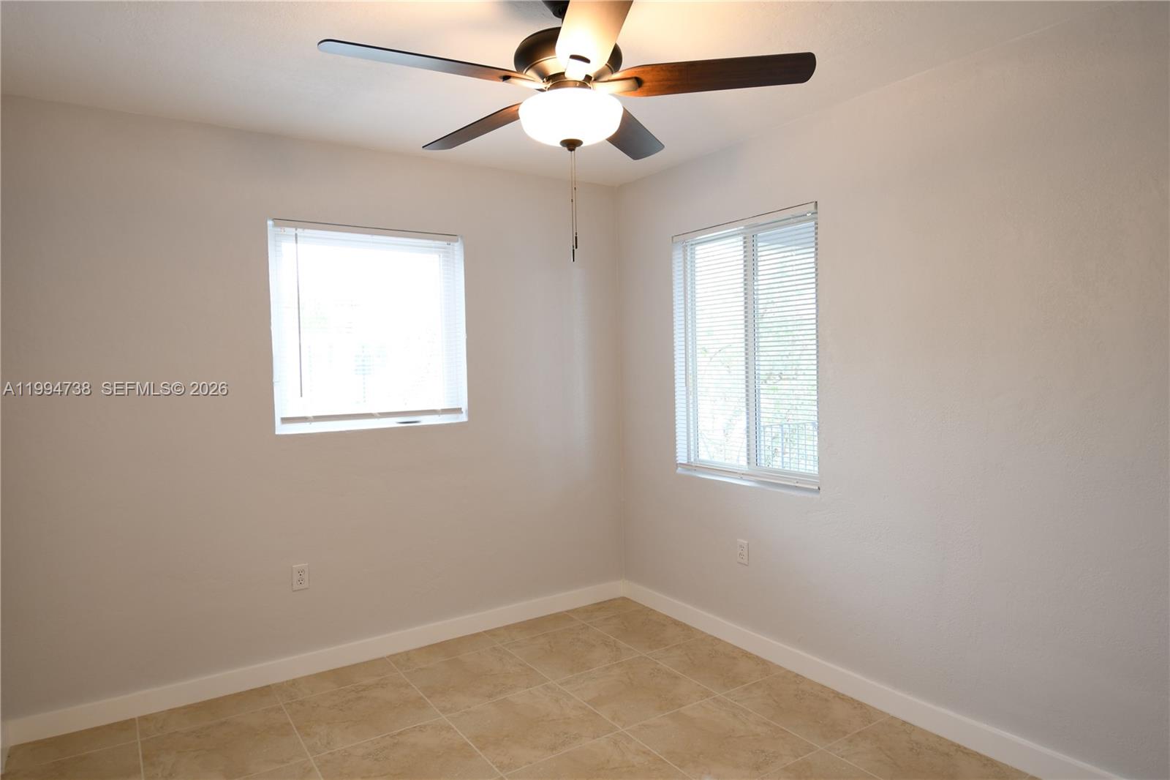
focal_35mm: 21
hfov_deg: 81.2
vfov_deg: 59.5
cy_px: 390
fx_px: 682
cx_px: 585
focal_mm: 14
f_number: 4
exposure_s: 1/25
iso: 200
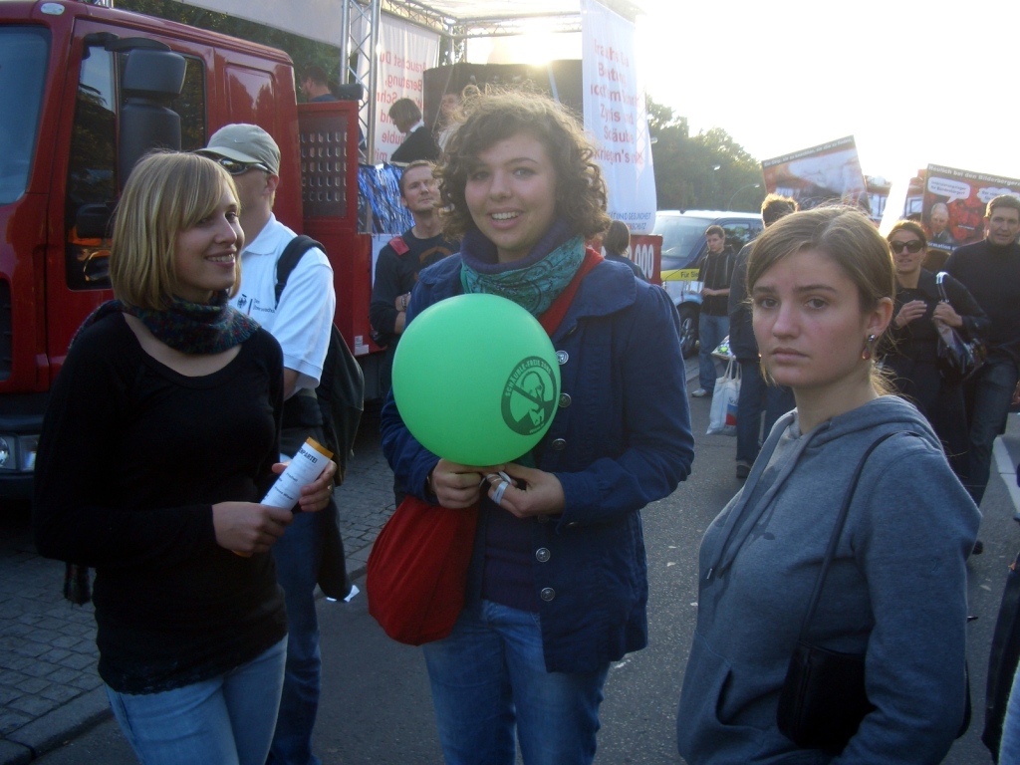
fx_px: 1031
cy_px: 382
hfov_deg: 52.6
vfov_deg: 40.7
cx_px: 510
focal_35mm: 35
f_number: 2.6
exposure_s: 1/125
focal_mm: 5.8
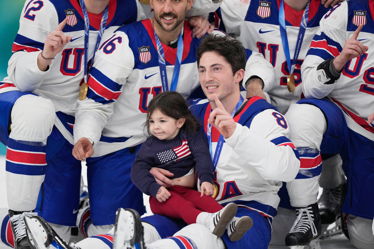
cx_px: 187
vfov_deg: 3.4
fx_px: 4155
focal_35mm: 400
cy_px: 124
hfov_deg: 5.2
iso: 1600
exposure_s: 1/2000
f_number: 2.8
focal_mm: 400
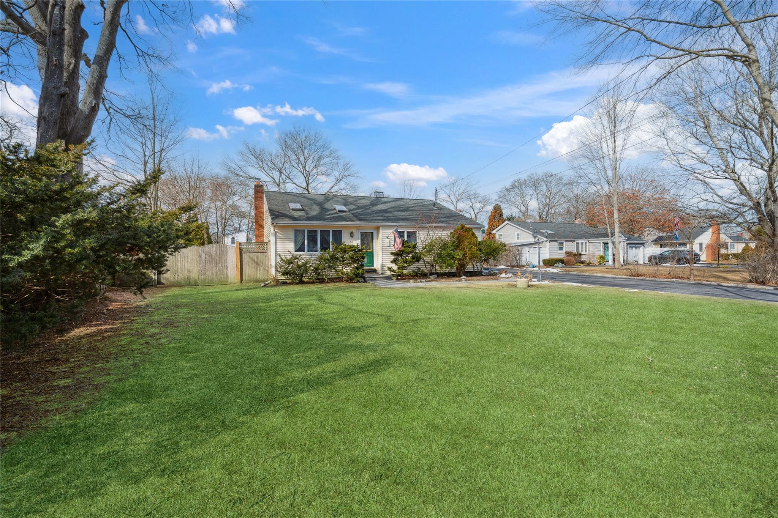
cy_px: 259
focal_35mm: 16
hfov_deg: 96.7
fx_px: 346
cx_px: 389
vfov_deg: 73.7
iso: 80
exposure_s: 1/200
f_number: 5.6
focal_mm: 16
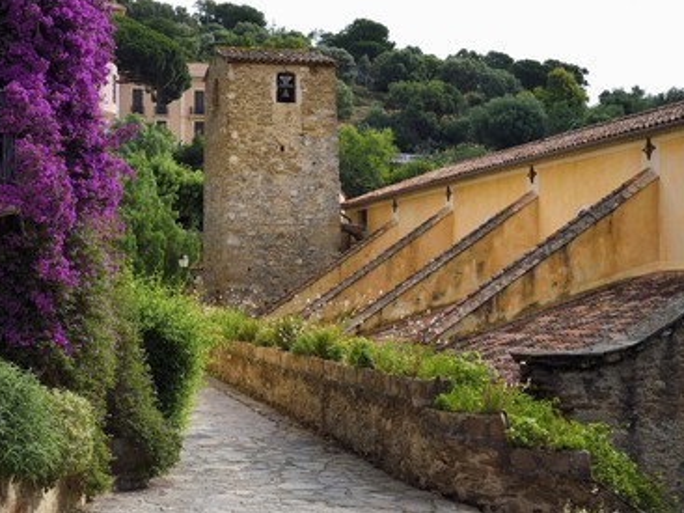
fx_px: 1086
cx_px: 302
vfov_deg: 26.5
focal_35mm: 55
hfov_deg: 34.9
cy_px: 256
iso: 200
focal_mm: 50
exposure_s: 1/200
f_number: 11
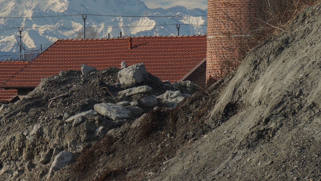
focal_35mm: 236
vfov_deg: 5.1
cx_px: 108
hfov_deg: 9.1
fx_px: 2009
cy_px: 46
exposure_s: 1/200
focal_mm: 86
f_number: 8
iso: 200
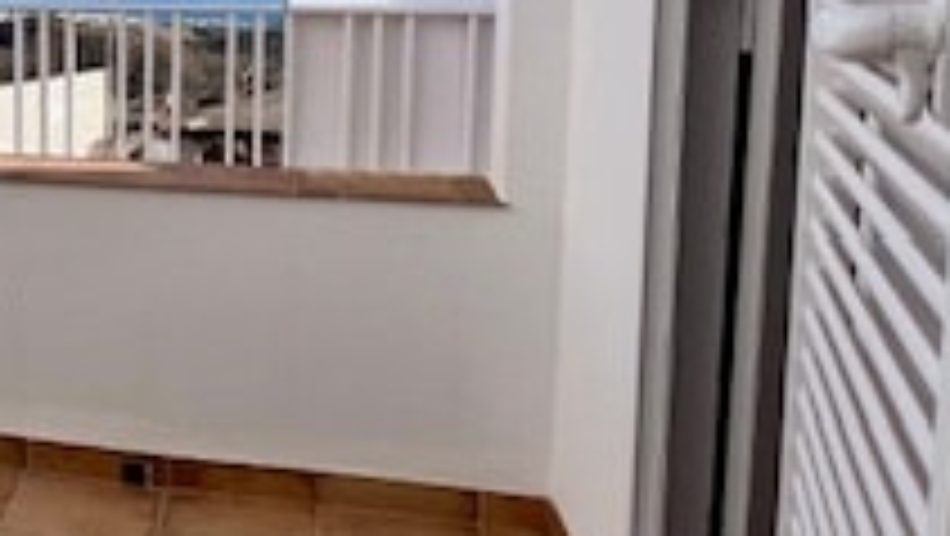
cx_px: -81
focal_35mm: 43
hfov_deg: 39.3
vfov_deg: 26.9
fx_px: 1084
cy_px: 59
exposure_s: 1/2874
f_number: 1.8
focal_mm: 1.57
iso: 32
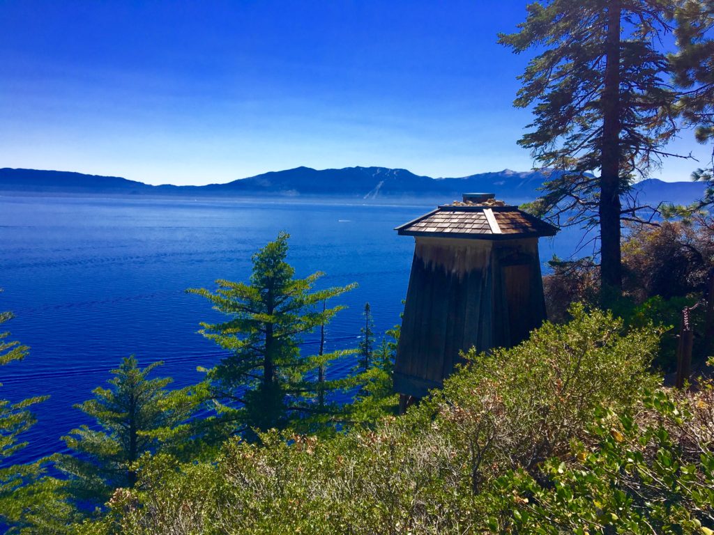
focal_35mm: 29
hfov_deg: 61.7
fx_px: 598
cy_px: 268
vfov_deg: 48.2
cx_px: 357
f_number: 2.2
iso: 25
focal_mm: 4.15
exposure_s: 1/1972
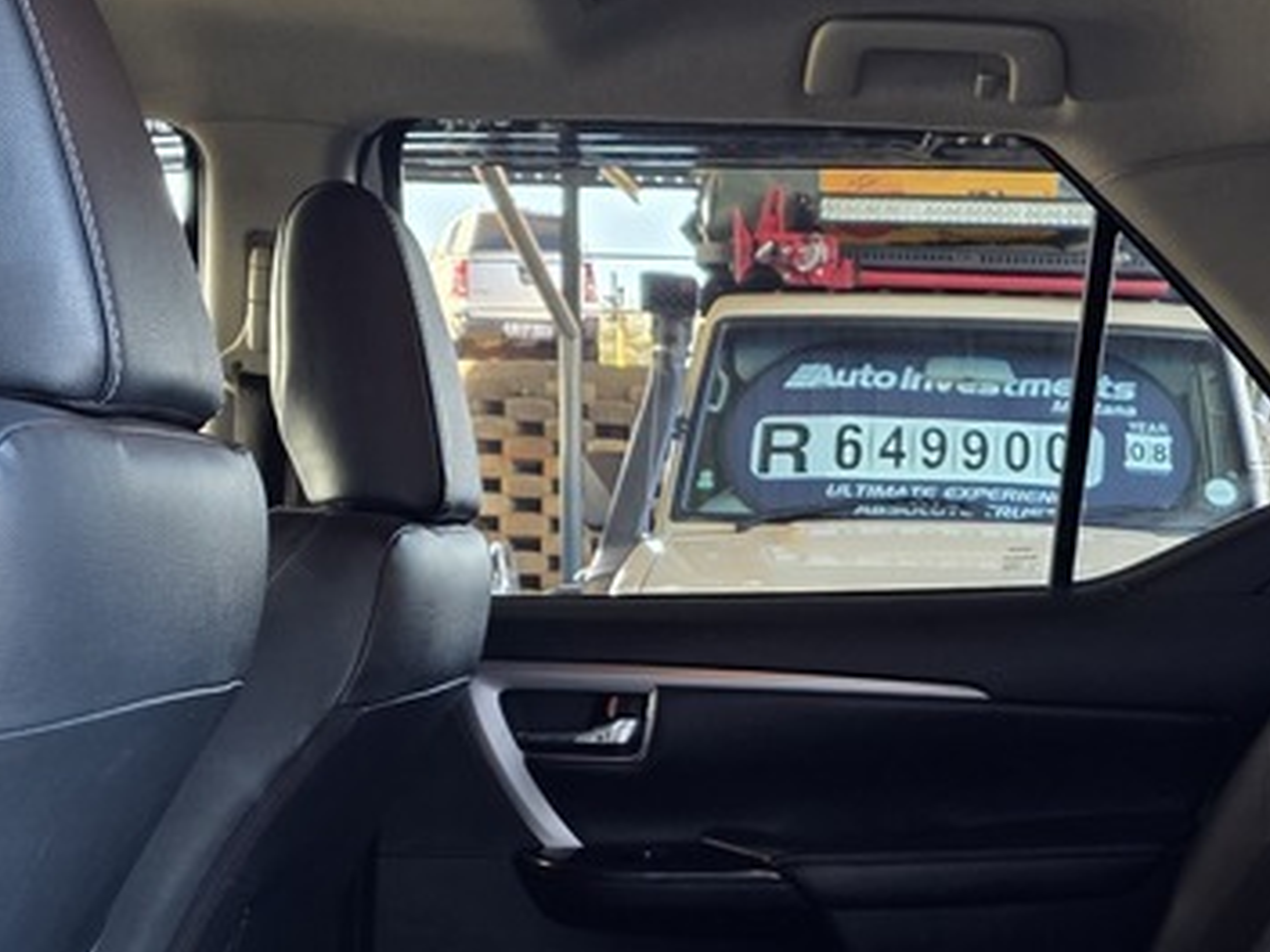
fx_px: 2458
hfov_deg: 28.8
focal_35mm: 67
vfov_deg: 21.0
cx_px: 833
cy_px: 1010
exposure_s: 1/100
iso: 200
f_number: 1.7
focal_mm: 6.25
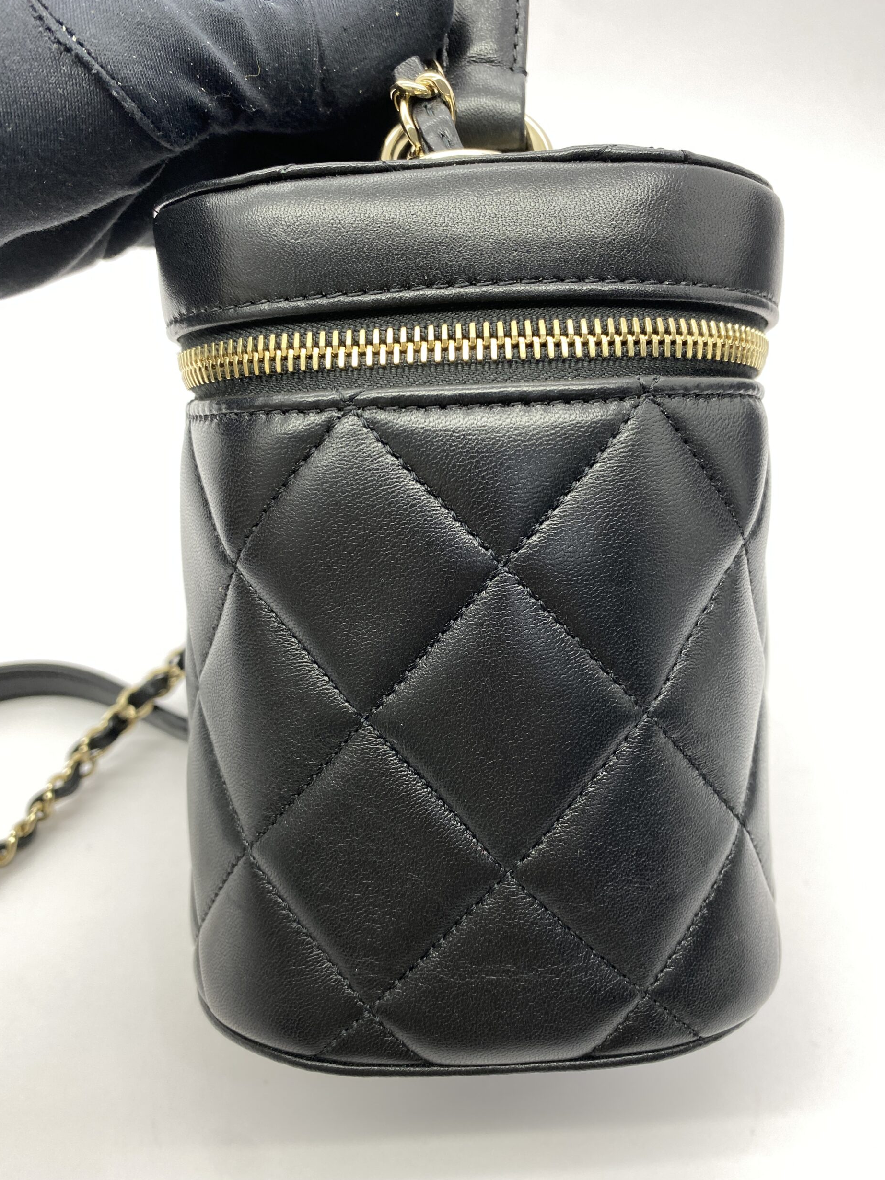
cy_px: 610
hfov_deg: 53.1
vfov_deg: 67.3
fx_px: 886
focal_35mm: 26
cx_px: 440
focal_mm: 4.25
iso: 64
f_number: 1.8
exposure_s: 1/100
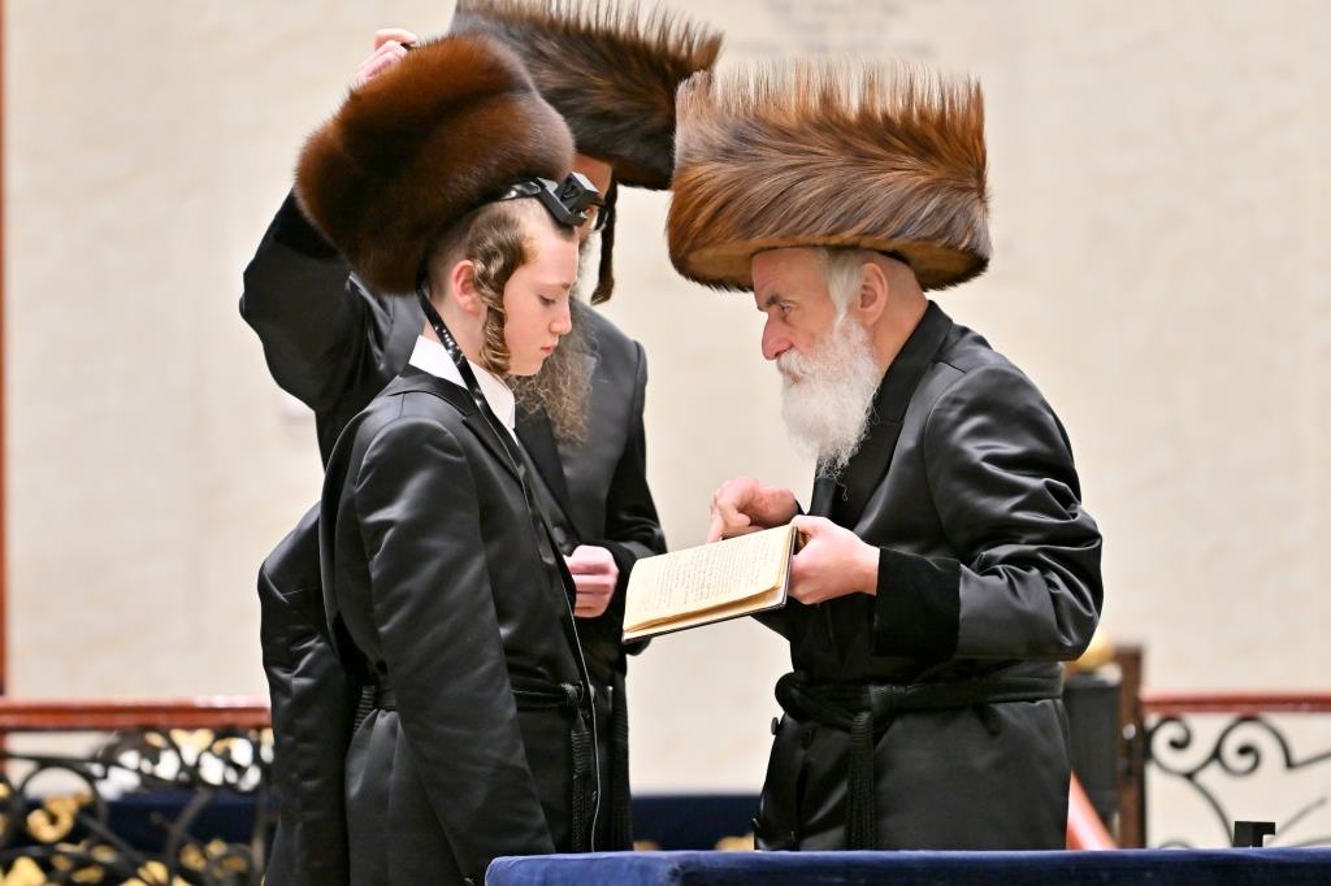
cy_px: 443
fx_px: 11087
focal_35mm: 300
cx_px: 666
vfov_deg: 4.6
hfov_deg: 6.9
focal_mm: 200
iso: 400
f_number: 2.8
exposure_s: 1/320
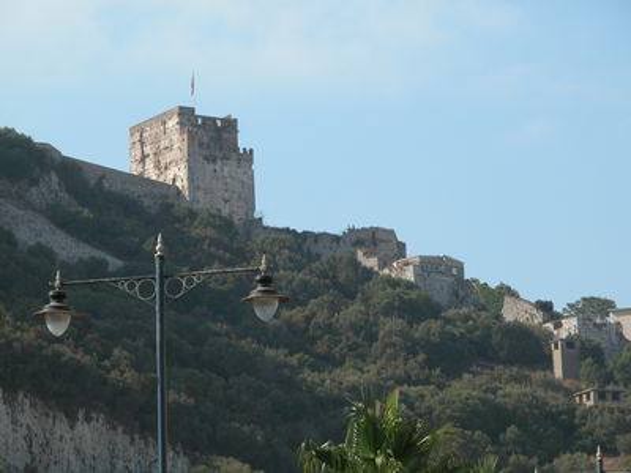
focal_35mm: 148
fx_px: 2698
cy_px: 236
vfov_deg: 10.0
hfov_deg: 13.3
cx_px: 316
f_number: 5.5
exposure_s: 1/370
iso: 100
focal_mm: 37.7
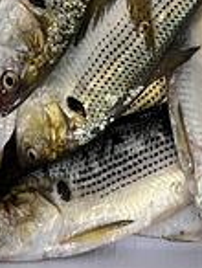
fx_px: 690
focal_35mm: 89
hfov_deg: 16.4
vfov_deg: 18.2
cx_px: 181
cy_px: -187
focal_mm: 5.7
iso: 80
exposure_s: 1/121
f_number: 1.5
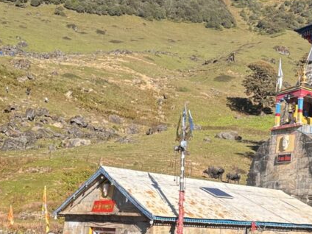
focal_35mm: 58
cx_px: 238
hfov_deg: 32.5
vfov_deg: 24.9
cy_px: 181
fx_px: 523
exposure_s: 1/1198
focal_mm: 6.86
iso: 80
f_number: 1.78
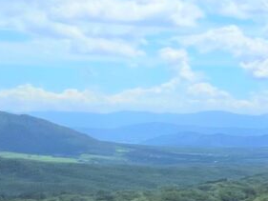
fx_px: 550
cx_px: 619
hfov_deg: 15.8
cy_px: 8
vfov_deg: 20.2
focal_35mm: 71
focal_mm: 1.57
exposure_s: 1/5525
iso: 32
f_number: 1.8
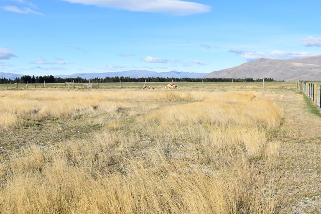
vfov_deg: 36.9
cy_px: 107
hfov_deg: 53.1
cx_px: 160
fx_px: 321
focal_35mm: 36
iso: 200
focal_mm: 24
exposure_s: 1/400
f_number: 10
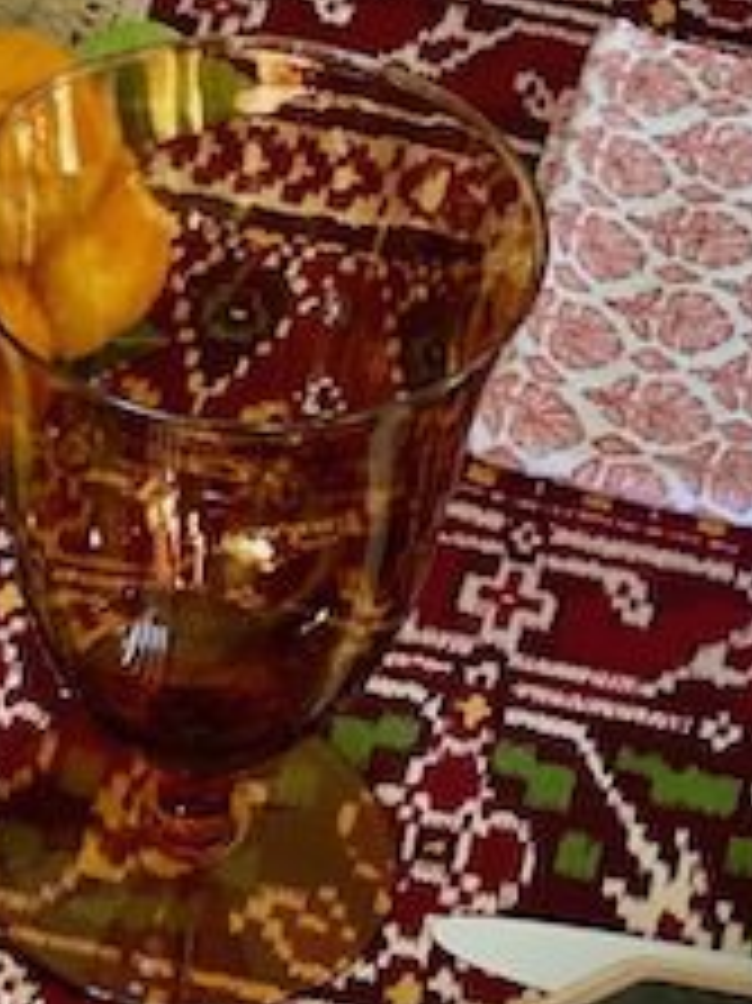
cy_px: -212
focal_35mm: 219
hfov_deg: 6.8
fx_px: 6350
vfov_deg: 8.9
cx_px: 88
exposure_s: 1/40
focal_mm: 6
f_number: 2
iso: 250
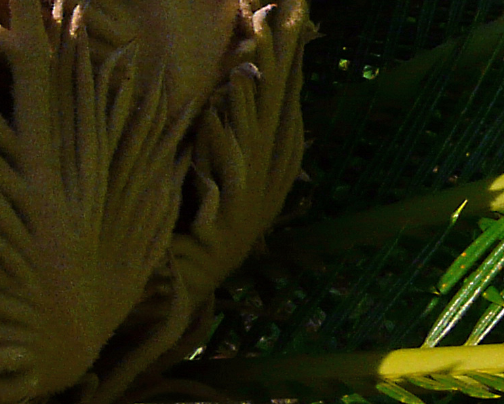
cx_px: -176
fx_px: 1791
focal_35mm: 120
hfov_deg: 15.2
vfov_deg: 12.7
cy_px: -12
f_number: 5.6
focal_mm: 4.6
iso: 100
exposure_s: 1/500
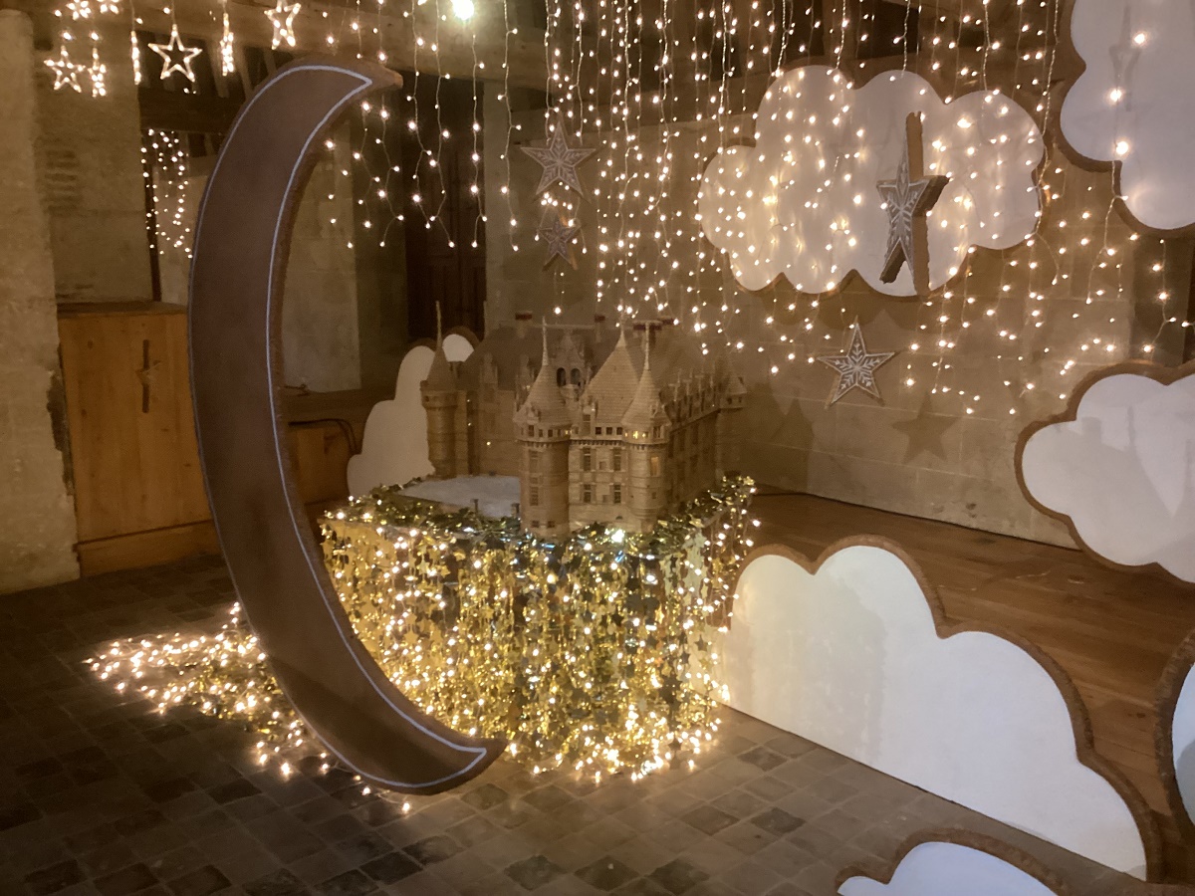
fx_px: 1070
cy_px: 448
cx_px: 598
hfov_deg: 58.4
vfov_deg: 45.4
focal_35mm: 31
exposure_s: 1/25
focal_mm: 3.3
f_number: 2.4
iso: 320
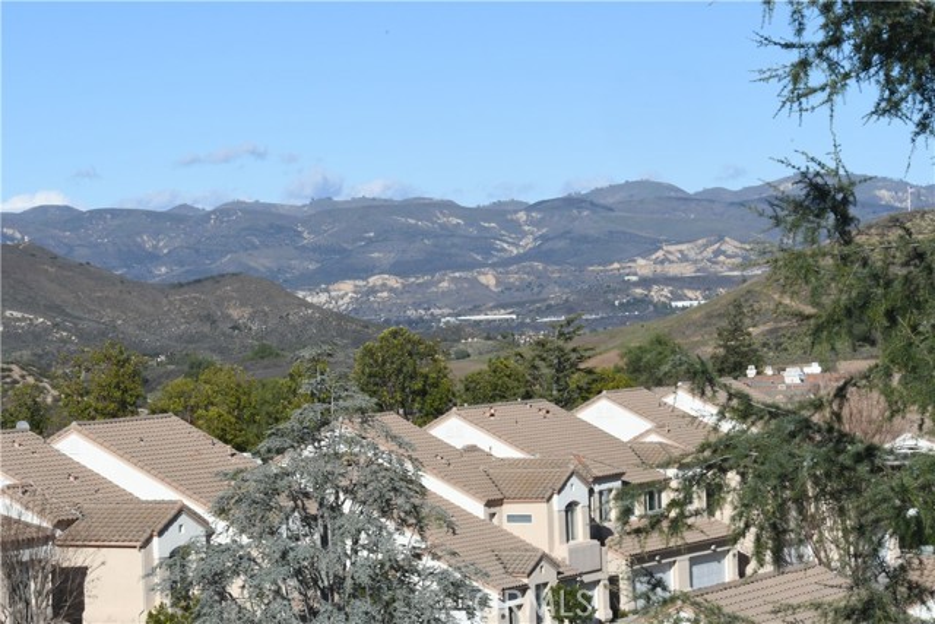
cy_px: 312
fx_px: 3117
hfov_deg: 17.1
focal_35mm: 120
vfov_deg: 11.4
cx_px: 468
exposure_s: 1/250
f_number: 32
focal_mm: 80
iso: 800
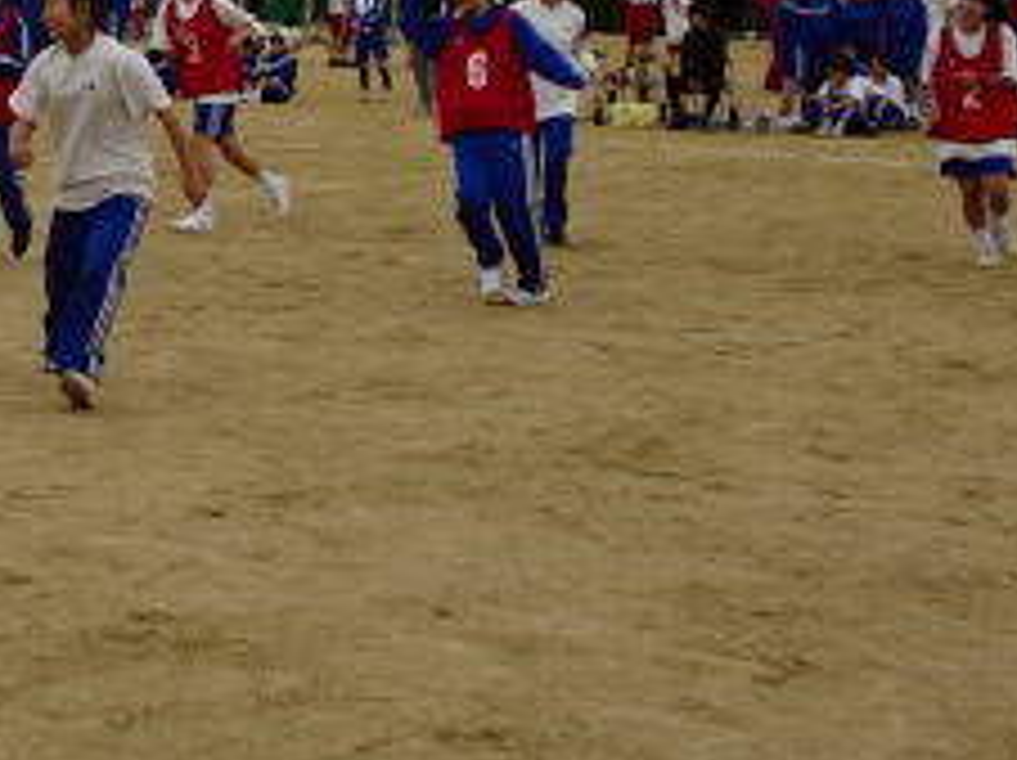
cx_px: -40
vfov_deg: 17.0
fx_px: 2495
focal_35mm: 85
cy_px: 18
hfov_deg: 22.0
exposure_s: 1/320
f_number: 4
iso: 80
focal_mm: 5.1
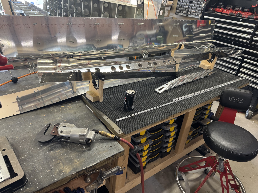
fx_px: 179
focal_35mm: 24
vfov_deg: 56.8
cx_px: 129
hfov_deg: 71.6
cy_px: 96
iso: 125
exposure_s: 1/60
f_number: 1.78
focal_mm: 6.76
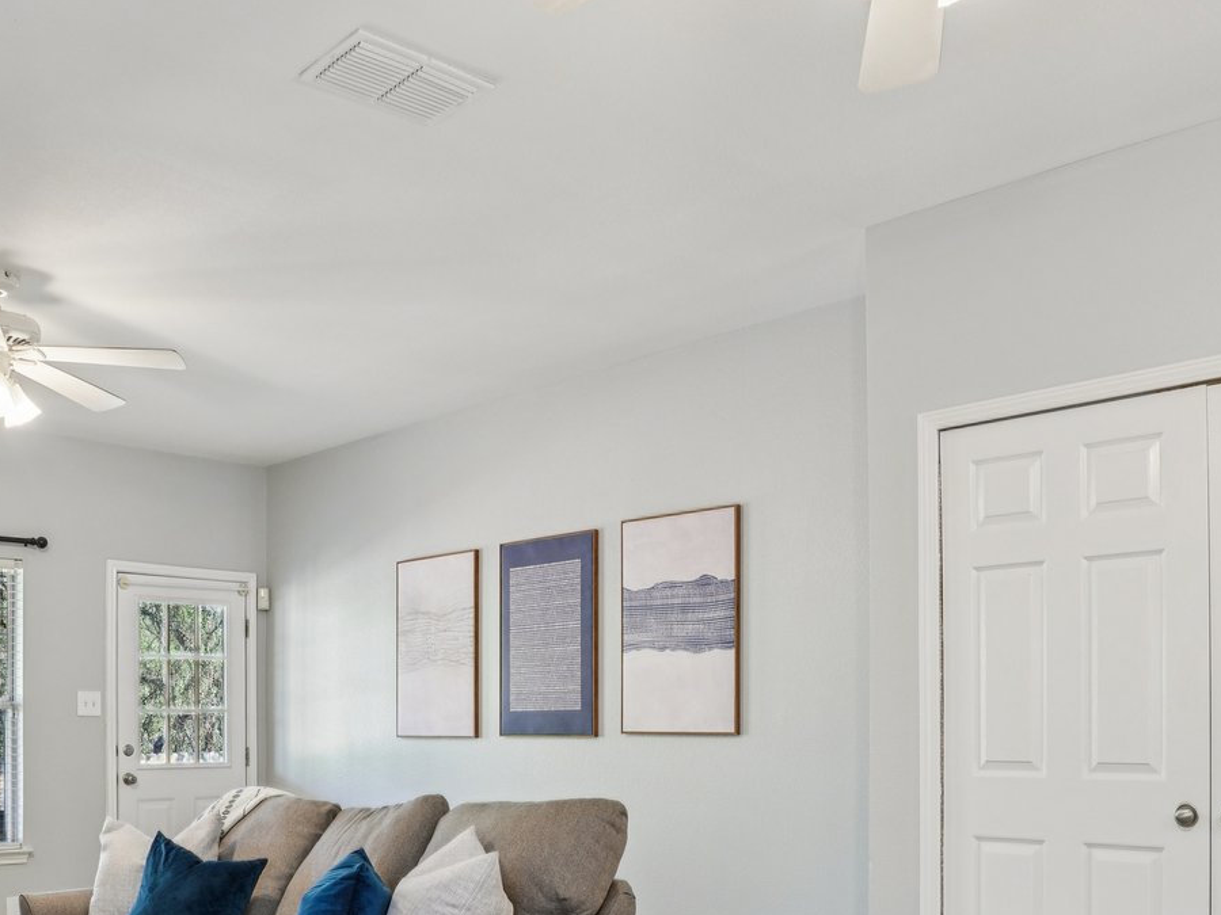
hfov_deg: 52.1
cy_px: 749
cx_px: 468
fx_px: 1235
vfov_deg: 38.9
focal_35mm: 35
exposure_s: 1/10
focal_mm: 16
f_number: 8
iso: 400
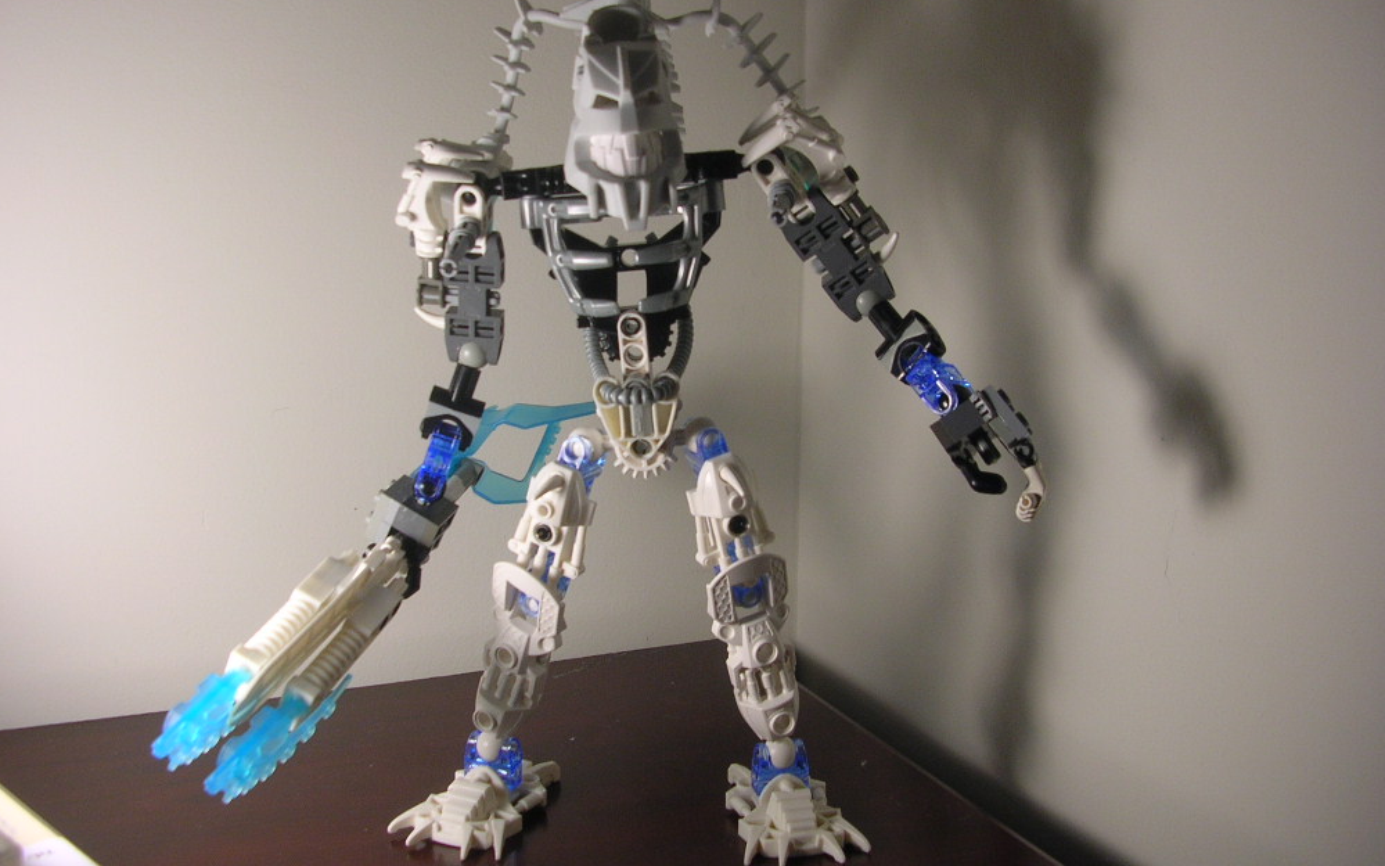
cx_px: 687
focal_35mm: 38
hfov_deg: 51.5
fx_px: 1434
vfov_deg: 33.6
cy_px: 423
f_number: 2.8
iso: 50
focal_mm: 5.8
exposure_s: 1/68.2
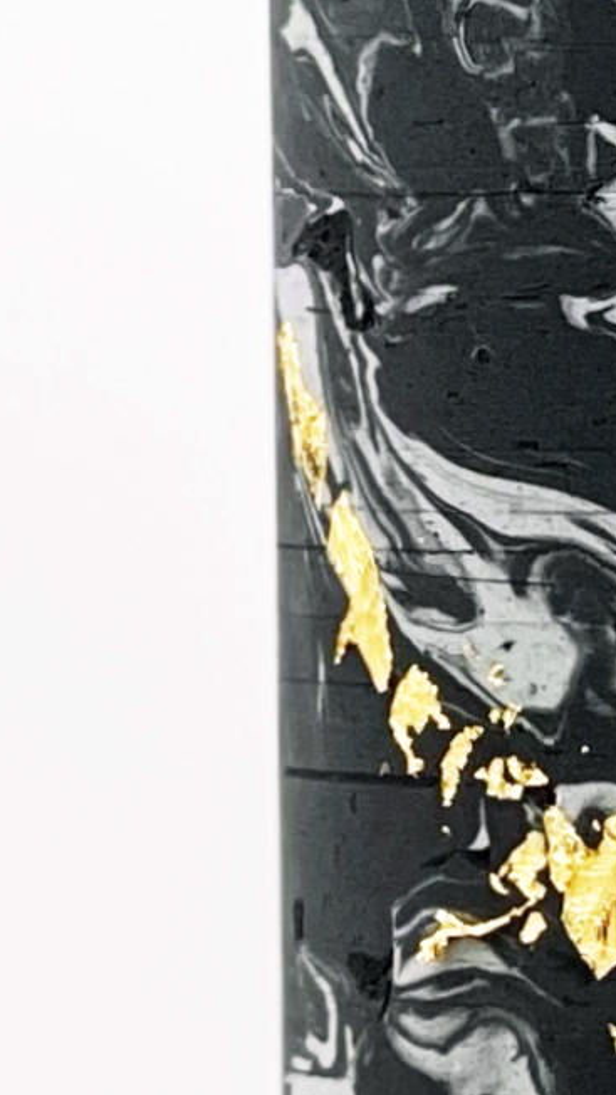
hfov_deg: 2.8
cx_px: 1041
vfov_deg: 5.0
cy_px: 1693
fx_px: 12509
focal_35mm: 431
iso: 32
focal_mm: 7.5
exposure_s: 1/121
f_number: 2.2
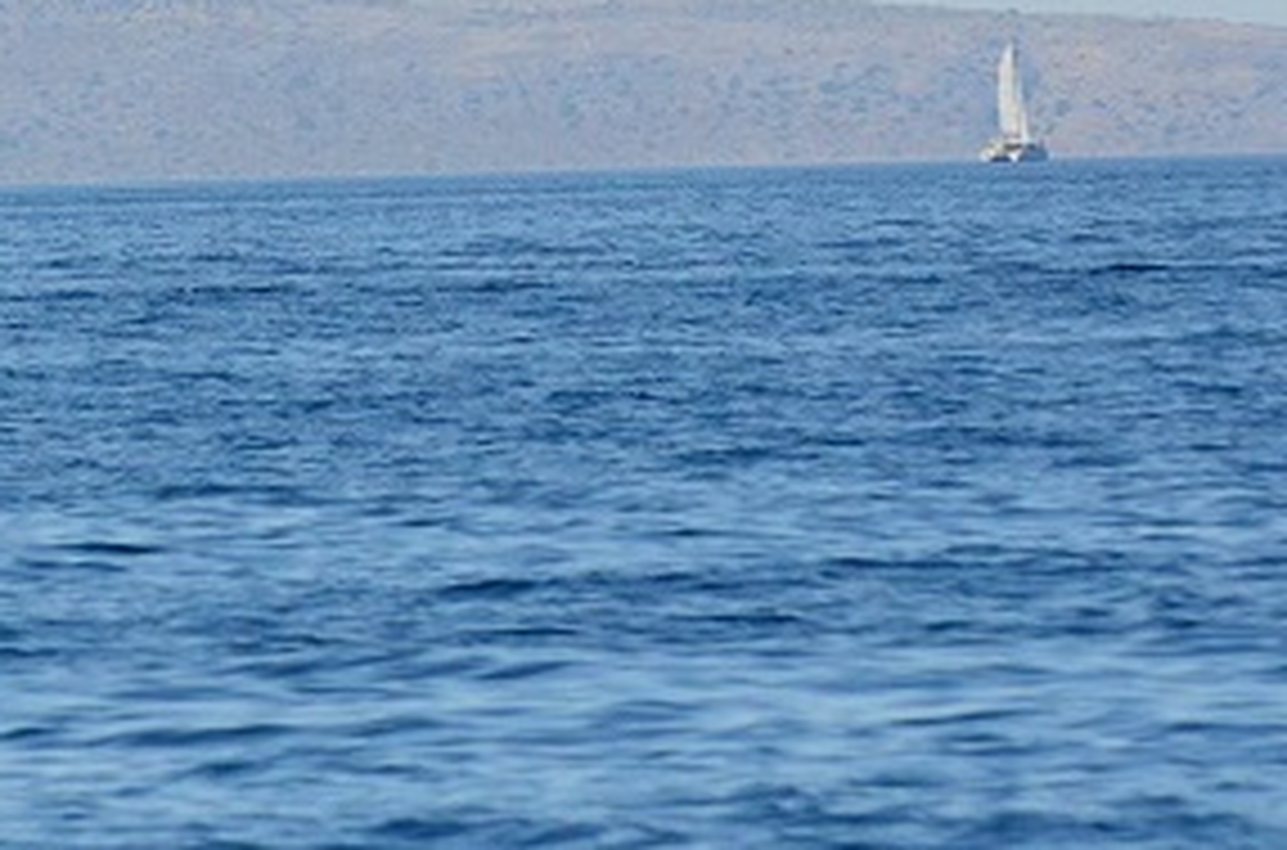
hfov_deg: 3.2
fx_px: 23343
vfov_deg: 2.1
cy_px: -434
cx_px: -101
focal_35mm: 655
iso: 1100
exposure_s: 1/8000
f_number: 5.6
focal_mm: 125
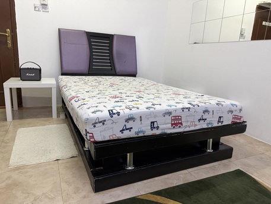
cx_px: 136
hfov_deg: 71.6
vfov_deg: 56.8
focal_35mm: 24
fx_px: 188
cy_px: 102
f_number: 1.78
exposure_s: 1/60
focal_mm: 6.76
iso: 250
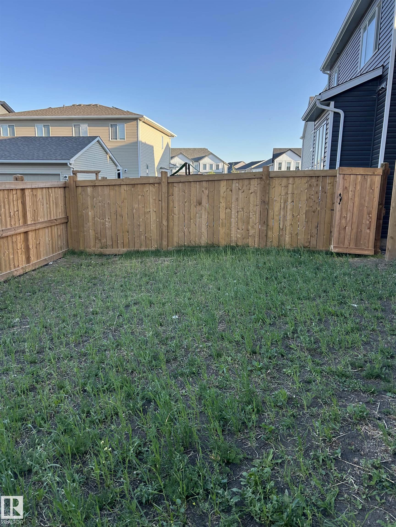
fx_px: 397
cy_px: 264
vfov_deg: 67.3
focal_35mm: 26
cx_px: 198
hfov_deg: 53.1
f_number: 1.5
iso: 50
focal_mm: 5.7
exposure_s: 1/803
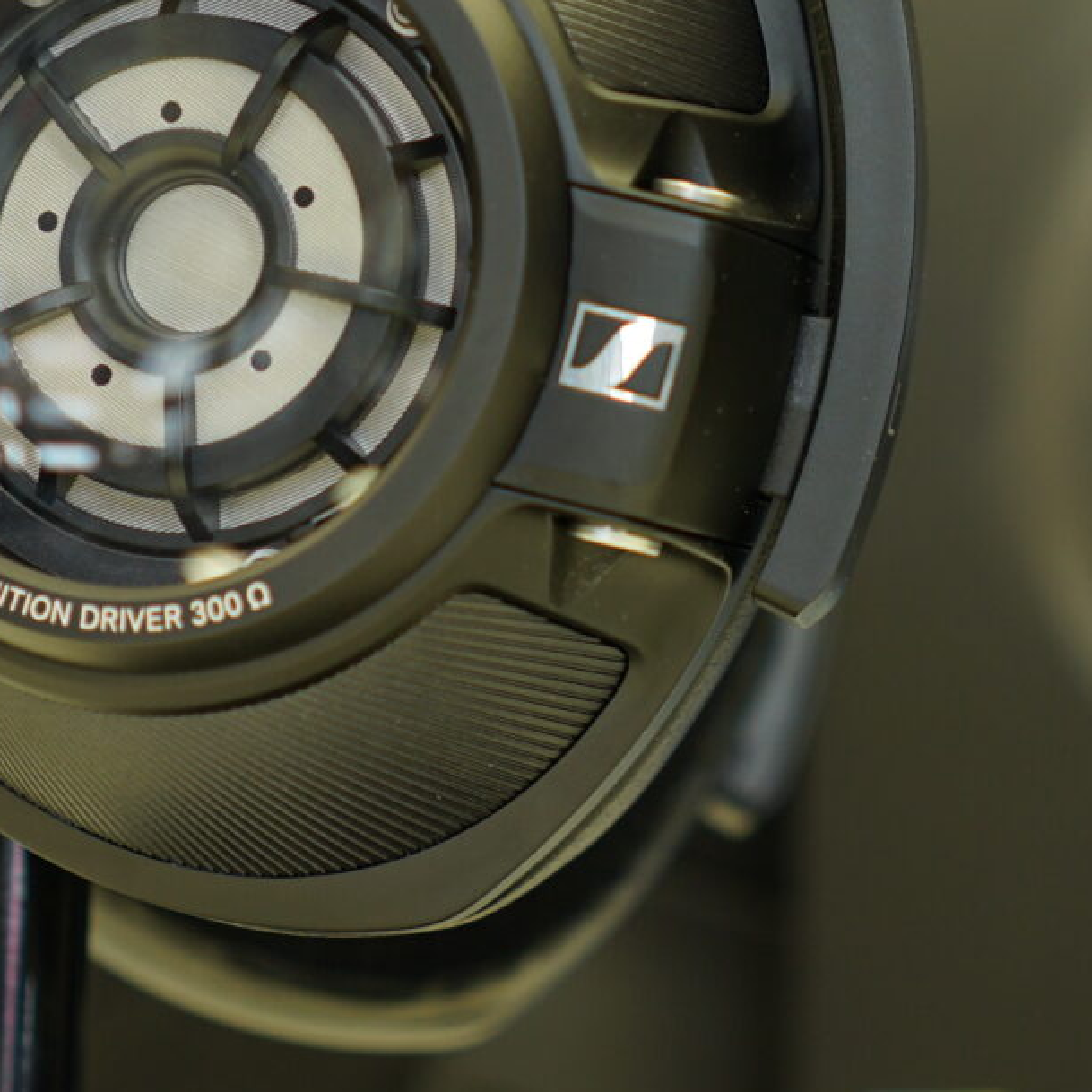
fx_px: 4461
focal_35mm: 125
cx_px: 816
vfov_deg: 13.9
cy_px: 252
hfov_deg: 13.9
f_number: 2.8
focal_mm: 35
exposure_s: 1/60
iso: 200
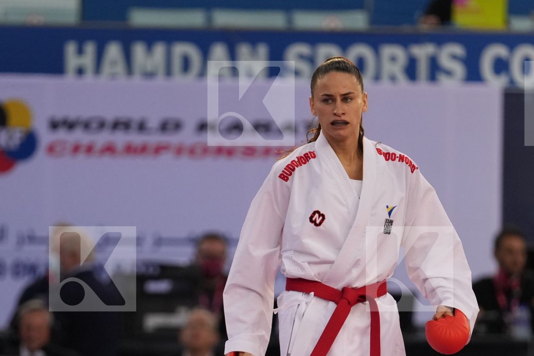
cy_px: 269
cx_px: 251
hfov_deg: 4.4
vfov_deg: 2.9
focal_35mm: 473
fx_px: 7015
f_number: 2.8
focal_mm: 200
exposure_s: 1/1000
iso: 1600
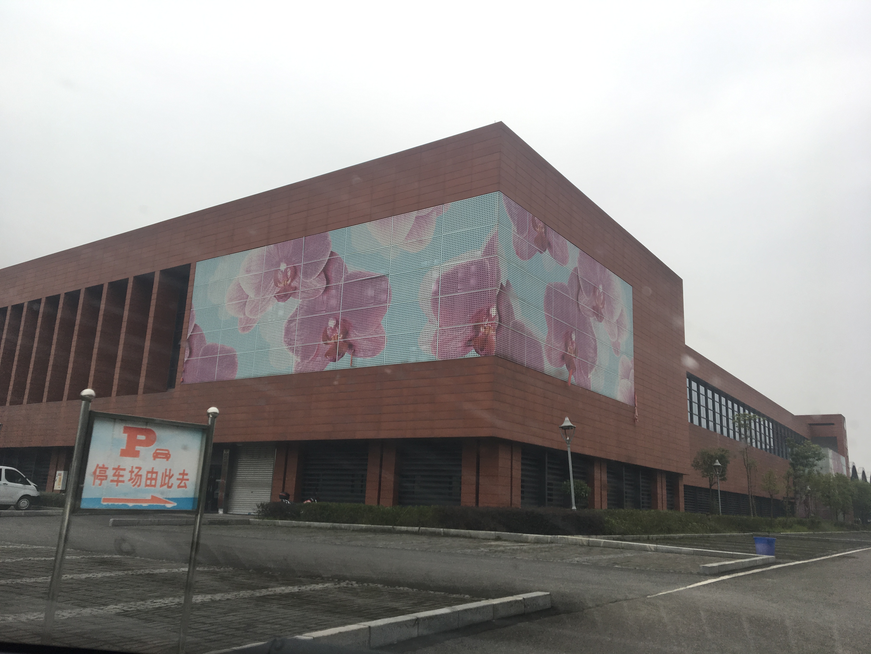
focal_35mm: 29
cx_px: 436
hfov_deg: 61.7
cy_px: 327
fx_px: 730
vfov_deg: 48.2
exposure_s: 1/149
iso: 25
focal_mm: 4.15
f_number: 2.2
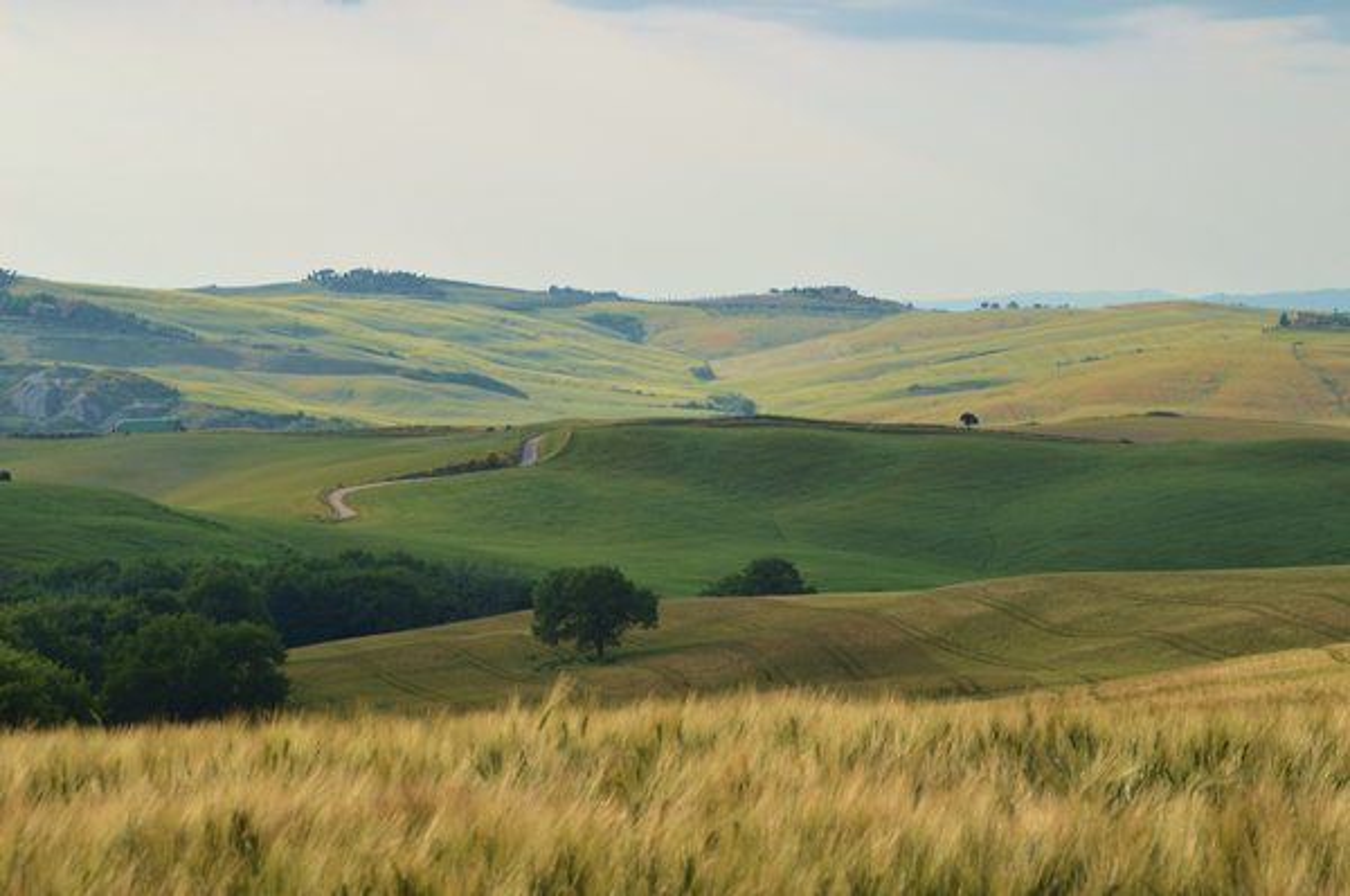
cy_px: 448
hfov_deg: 20.6
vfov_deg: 13.8
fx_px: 3707
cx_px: 675
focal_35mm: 99
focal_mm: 66
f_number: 11
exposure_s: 1/100
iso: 100
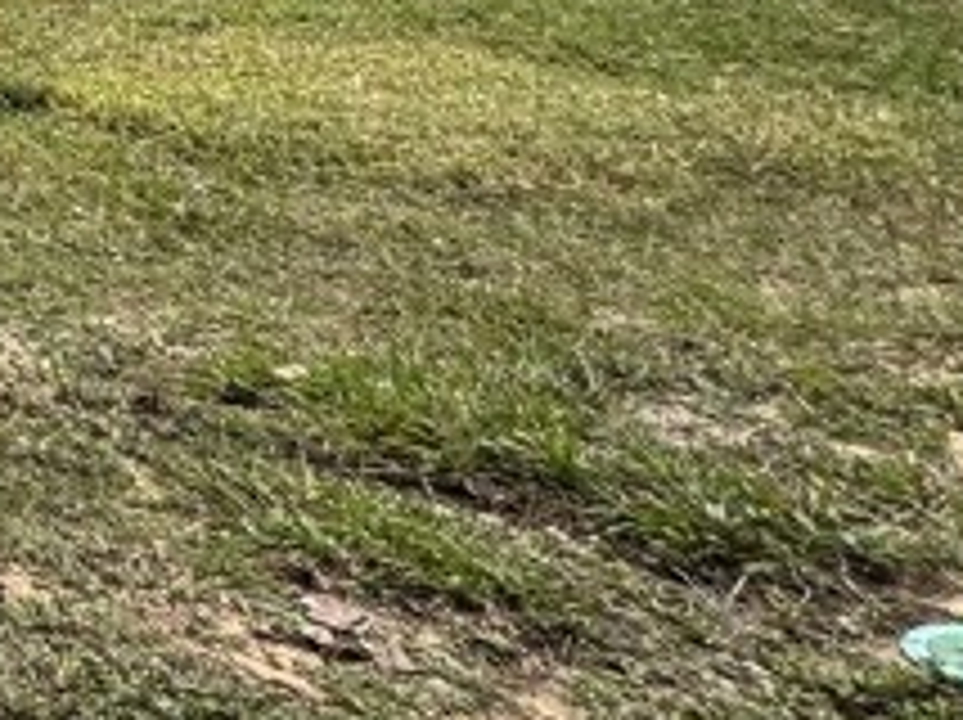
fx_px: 1862
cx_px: -1058
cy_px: -351
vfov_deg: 19.2
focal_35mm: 67
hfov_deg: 17.7
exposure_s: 1/440
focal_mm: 2.22
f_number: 2.2
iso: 40
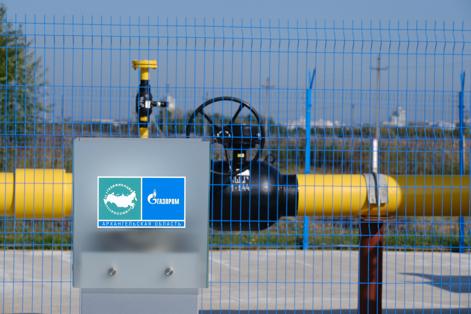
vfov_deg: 10.5
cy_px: 157
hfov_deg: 15.6
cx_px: 236
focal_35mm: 131
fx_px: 1714
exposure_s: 1/240
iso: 80
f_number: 8
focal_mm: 87.1
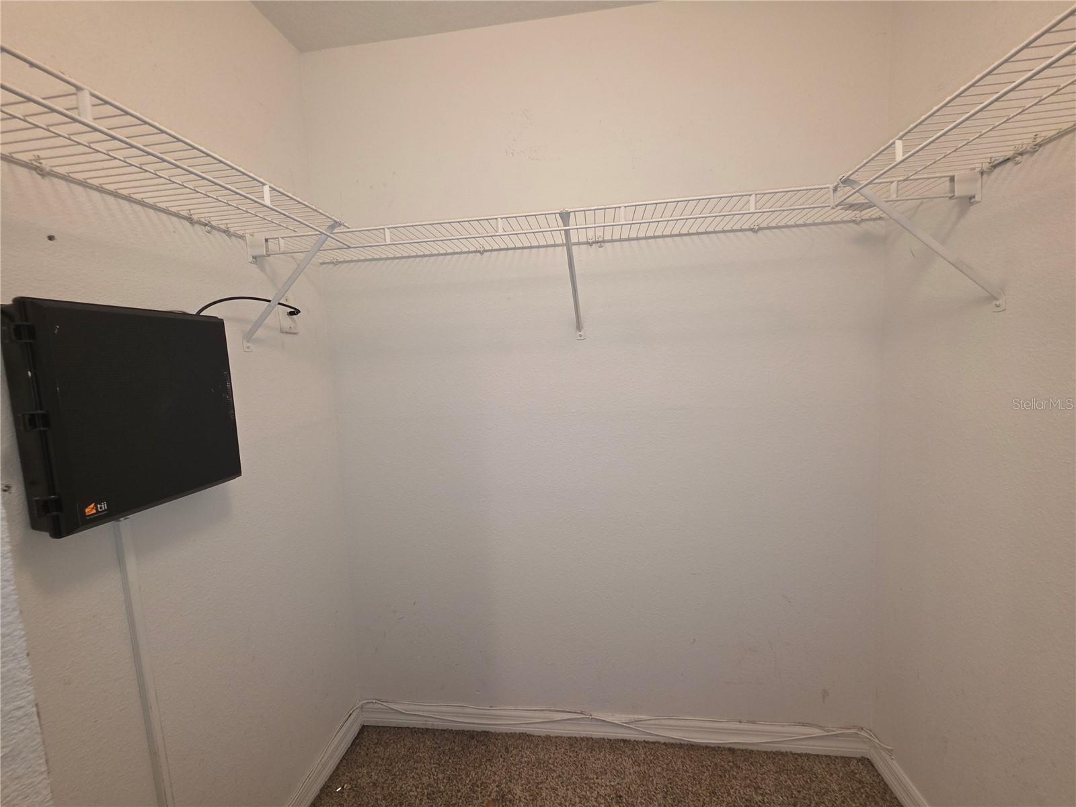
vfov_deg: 89.9
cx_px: 538
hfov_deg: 106.2
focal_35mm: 13
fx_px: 404
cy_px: 404
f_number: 1.9
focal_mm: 2.2
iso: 200
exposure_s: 1/30
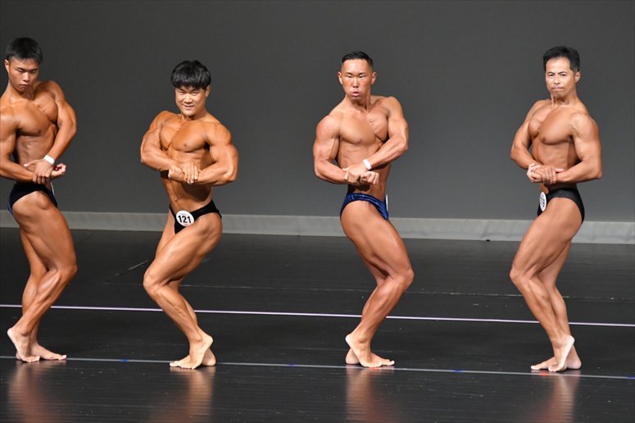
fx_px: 5554
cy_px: 212
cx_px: 318
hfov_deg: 6.5
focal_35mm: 315
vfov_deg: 4.4
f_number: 5.6
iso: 5000
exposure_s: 1/400
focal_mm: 210
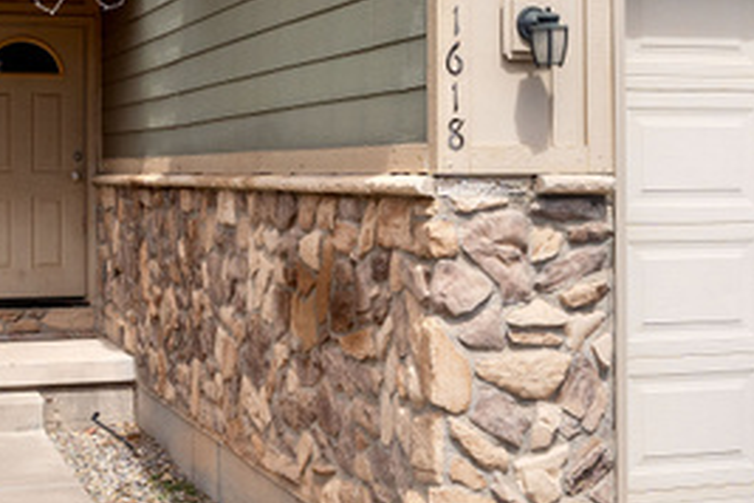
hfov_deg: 27.1
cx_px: 477
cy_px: 103
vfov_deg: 18.1
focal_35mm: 75
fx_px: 1561
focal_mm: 19.4
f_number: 7.1
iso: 400
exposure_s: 1/1250
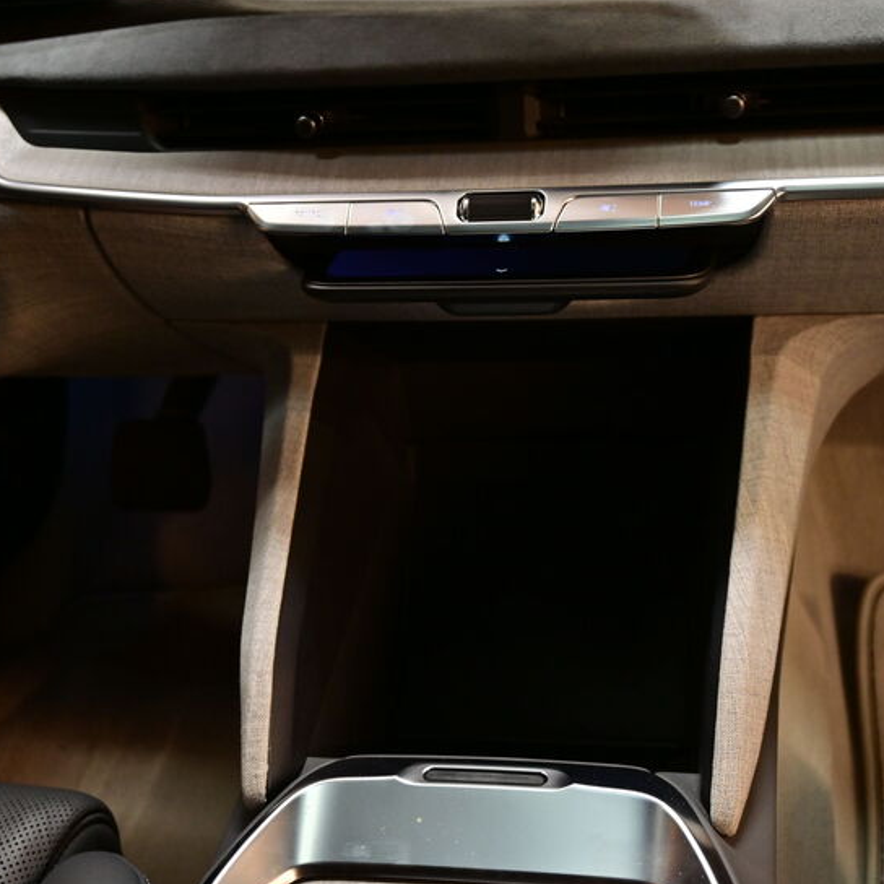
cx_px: 473
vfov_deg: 37.8
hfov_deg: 37.8
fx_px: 1290
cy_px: 442
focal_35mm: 45
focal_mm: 23
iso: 720
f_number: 4.2
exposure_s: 1/40
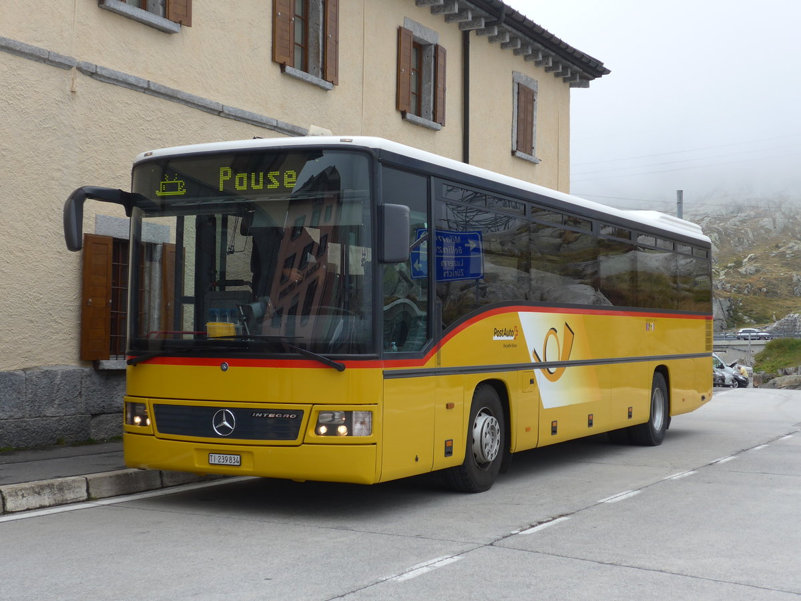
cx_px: 400
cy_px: 300
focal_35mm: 55
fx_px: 1273
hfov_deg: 34.9
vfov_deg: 26.6
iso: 80
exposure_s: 1/500
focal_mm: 11.3
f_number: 3.4
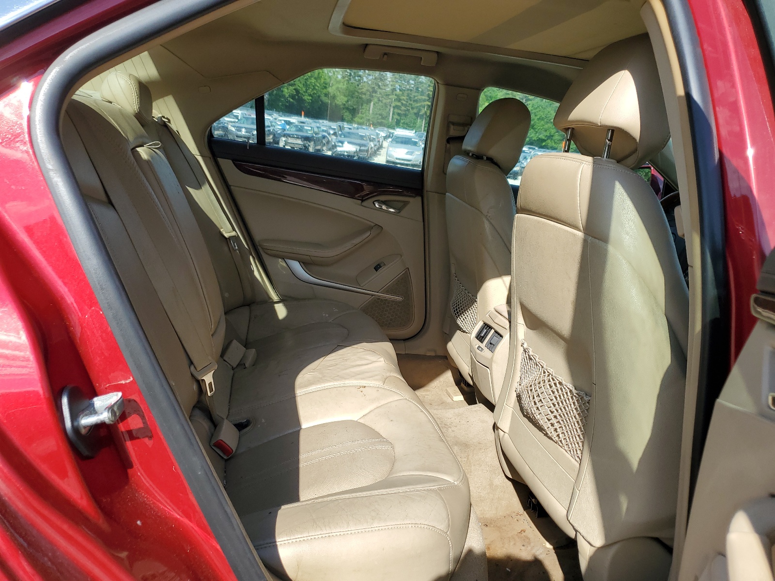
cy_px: 290
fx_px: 582
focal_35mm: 26
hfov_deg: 67.3
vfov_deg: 53.1
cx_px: 388
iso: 50
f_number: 1.5
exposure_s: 1/1667
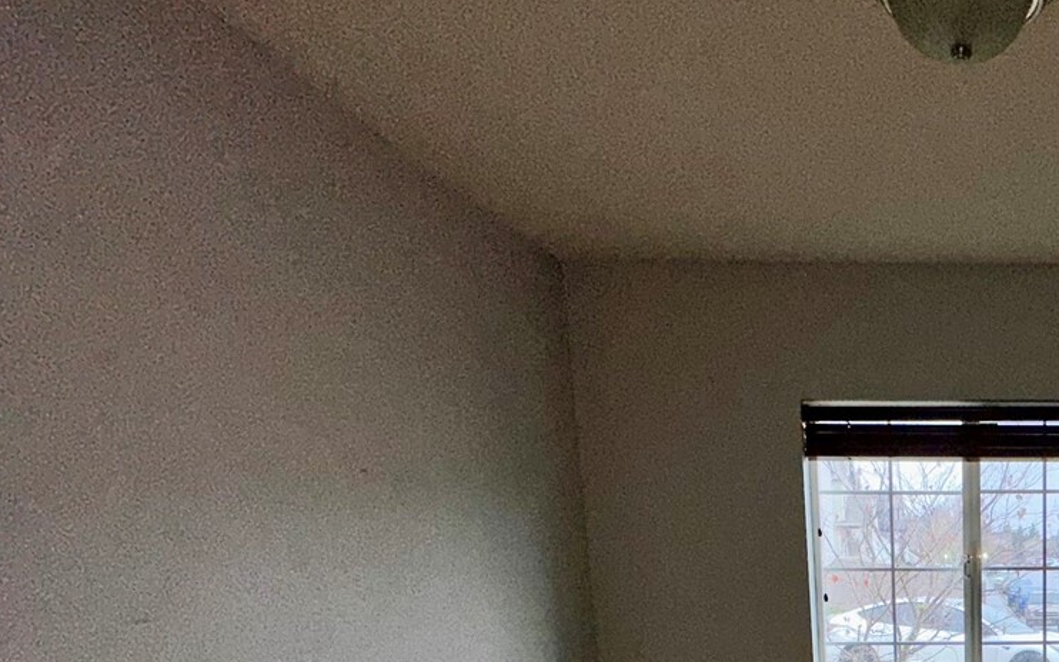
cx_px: 1015
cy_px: 735
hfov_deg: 50.4
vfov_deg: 34.0
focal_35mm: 32
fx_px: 924
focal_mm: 2.22
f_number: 2.2
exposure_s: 1/122
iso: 64
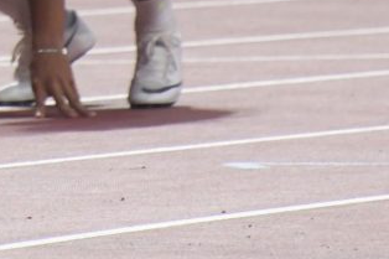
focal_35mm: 1934
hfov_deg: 1.1
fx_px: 20886
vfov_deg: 0.7
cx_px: -420
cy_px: -175
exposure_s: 1/200
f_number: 5.6
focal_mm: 300
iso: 1000
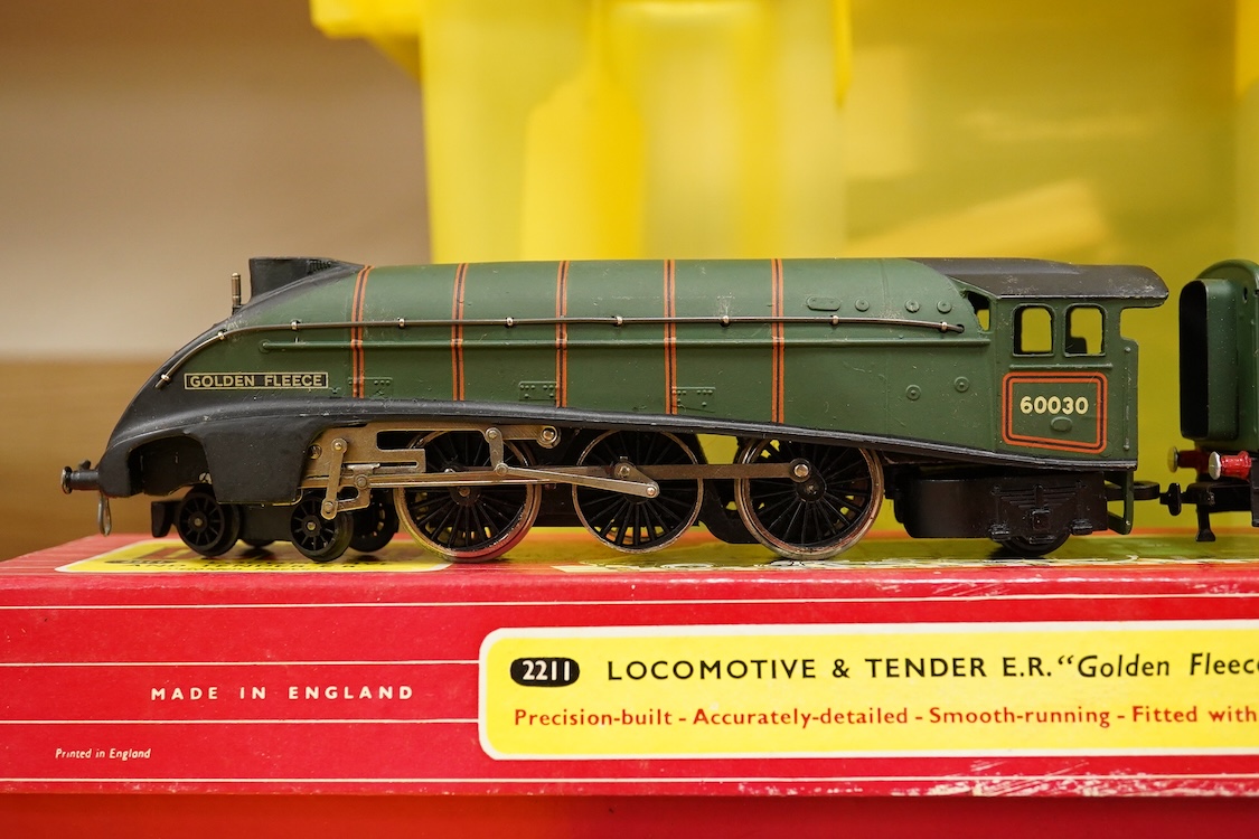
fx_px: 1574
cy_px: 420
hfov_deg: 43.6
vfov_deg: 29.9
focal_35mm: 45
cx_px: 630
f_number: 9
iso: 2500
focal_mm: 30
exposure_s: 1/80
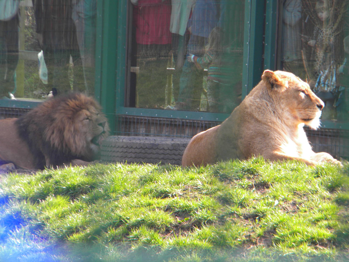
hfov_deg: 4.8
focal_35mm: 414
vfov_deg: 3.6
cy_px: 131
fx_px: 4174
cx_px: 174
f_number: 5.4
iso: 80
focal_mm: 75
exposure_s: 1/70.4
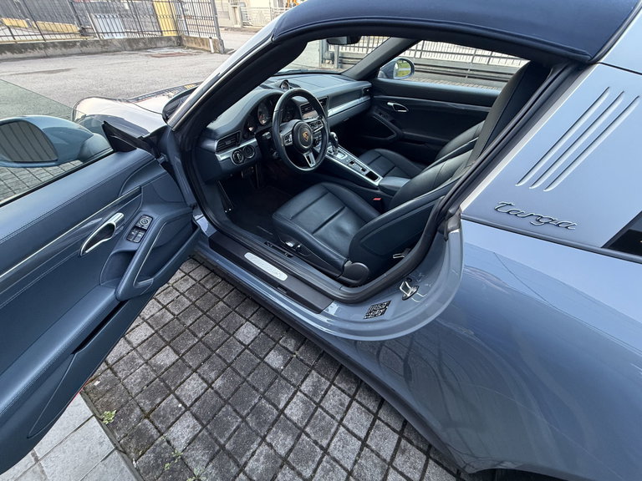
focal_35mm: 14
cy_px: 240
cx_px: 321
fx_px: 260
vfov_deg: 85.7
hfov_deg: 102.1
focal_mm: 2.22
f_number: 2.2
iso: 320
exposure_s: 1/103
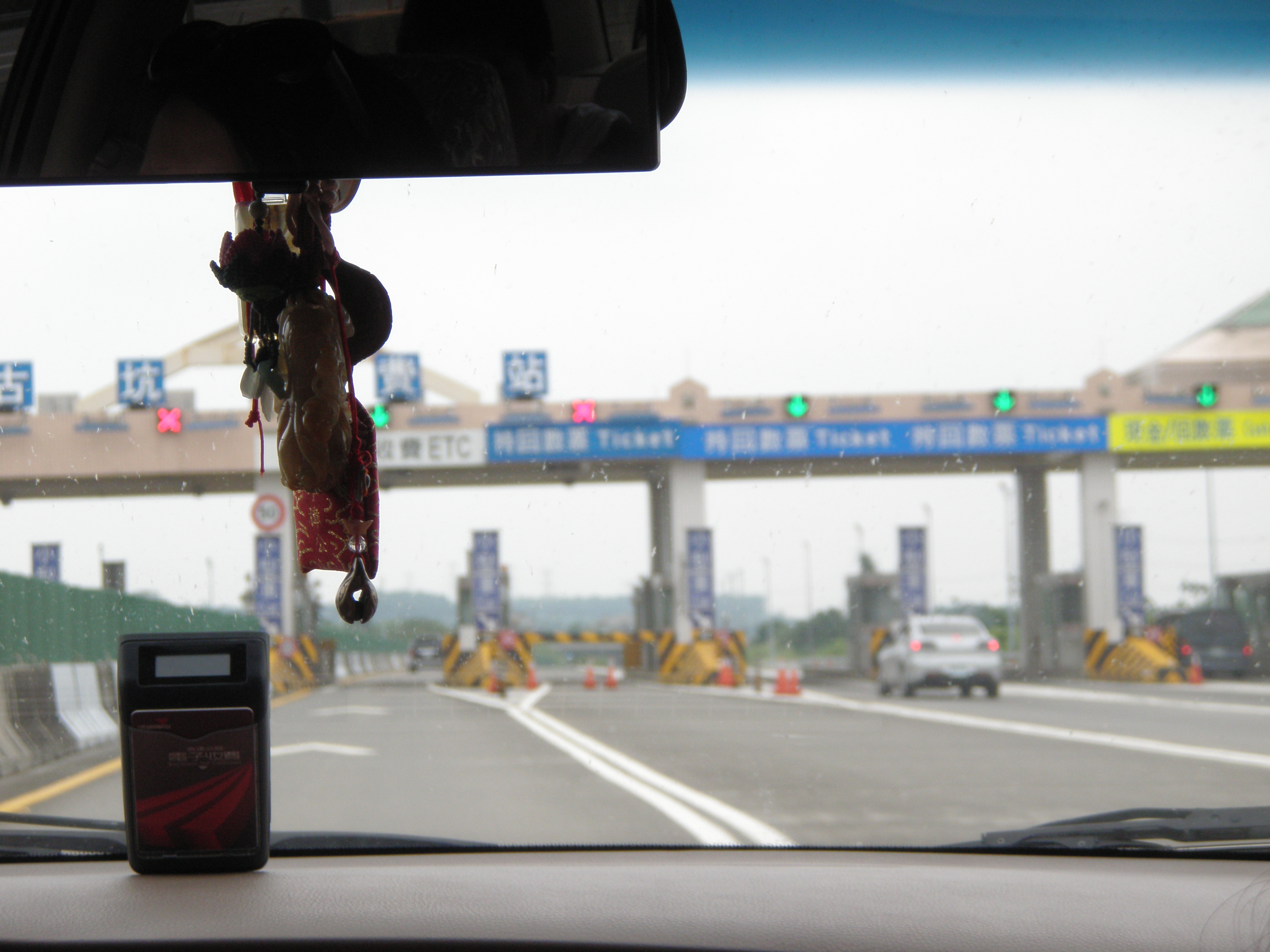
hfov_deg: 20.7
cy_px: 476
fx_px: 3485
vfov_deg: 15.6
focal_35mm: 95
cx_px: 635
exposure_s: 1/500
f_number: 4.5
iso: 80
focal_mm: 16.9
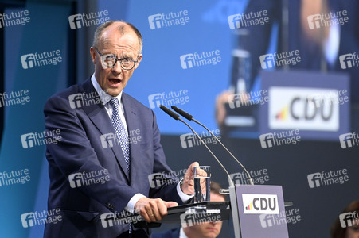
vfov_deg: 3.3
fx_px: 4185
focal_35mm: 420
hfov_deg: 4.9
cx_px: 180
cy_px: 119
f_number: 5.6
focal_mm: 420
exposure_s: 1/500
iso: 8000
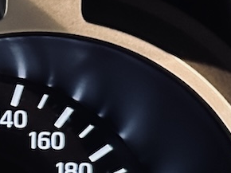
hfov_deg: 10.8
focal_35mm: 159
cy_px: 157
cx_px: -296
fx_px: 1060
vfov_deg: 9.3
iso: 1000
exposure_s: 1/33
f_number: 1.78
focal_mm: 6.86
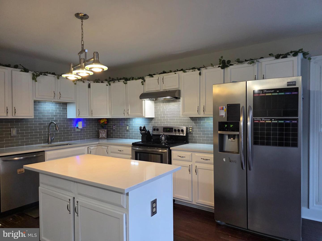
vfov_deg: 58.9
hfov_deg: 73.9
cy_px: 120
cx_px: 161
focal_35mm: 23
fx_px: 214
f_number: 1.7
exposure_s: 1/120
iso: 500
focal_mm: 6.3
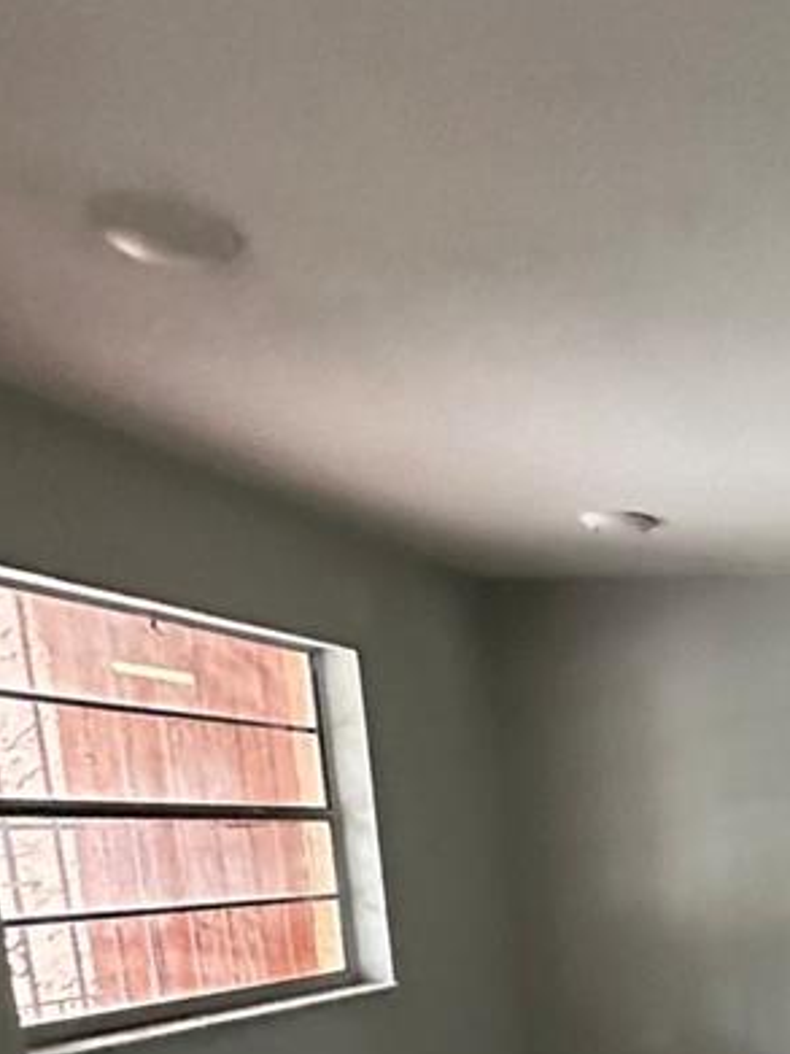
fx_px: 1309
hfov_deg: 28.1
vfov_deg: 37.7
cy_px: 1116
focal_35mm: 43
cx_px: 1014
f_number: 2.2
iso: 800
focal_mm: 2.22
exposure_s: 1/60
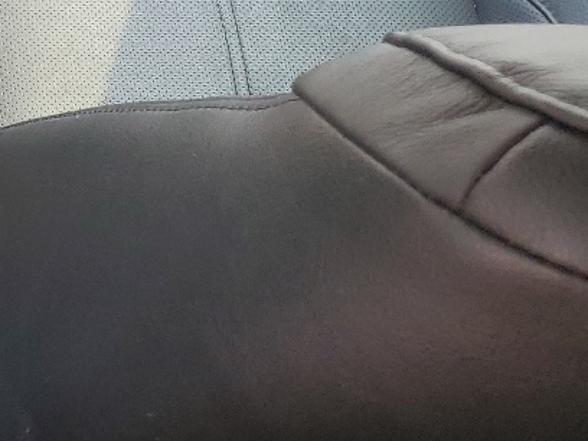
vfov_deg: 13.9
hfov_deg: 16.6
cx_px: -415
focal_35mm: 102
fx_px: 1733
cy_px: -143
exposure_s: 1/120
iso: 54
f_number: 1.5
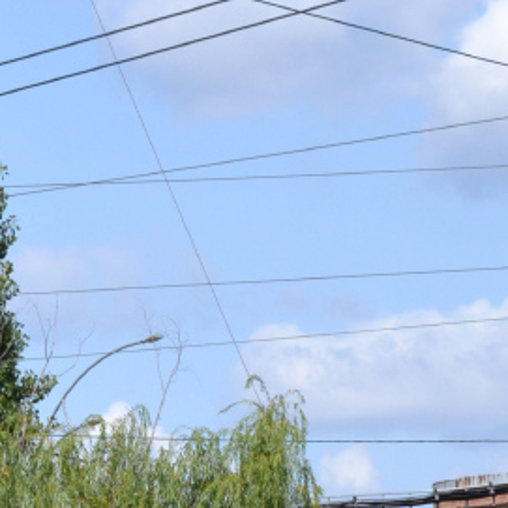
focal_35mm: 372
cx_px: -424
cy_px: 688
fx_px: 6176
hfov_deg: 4.7
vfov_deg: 4.7
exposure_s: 1/1250
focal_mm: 66
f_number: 9
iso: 800
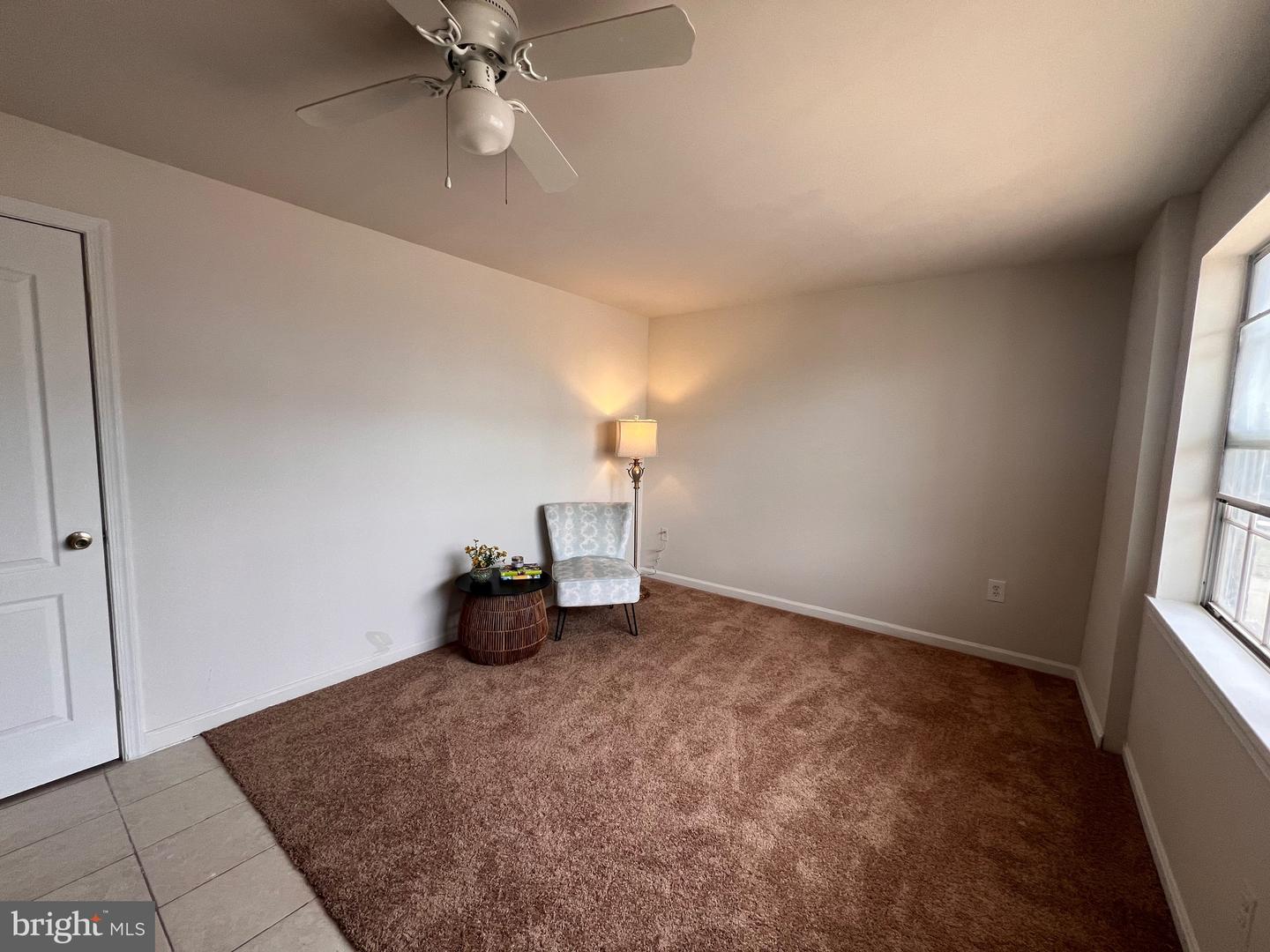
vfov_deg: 89.9
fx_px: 477
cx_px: 635
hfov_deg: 106.2
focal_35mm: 13
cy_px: 476
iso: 80
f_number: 1.8
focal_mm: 1.57
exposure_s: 1/99
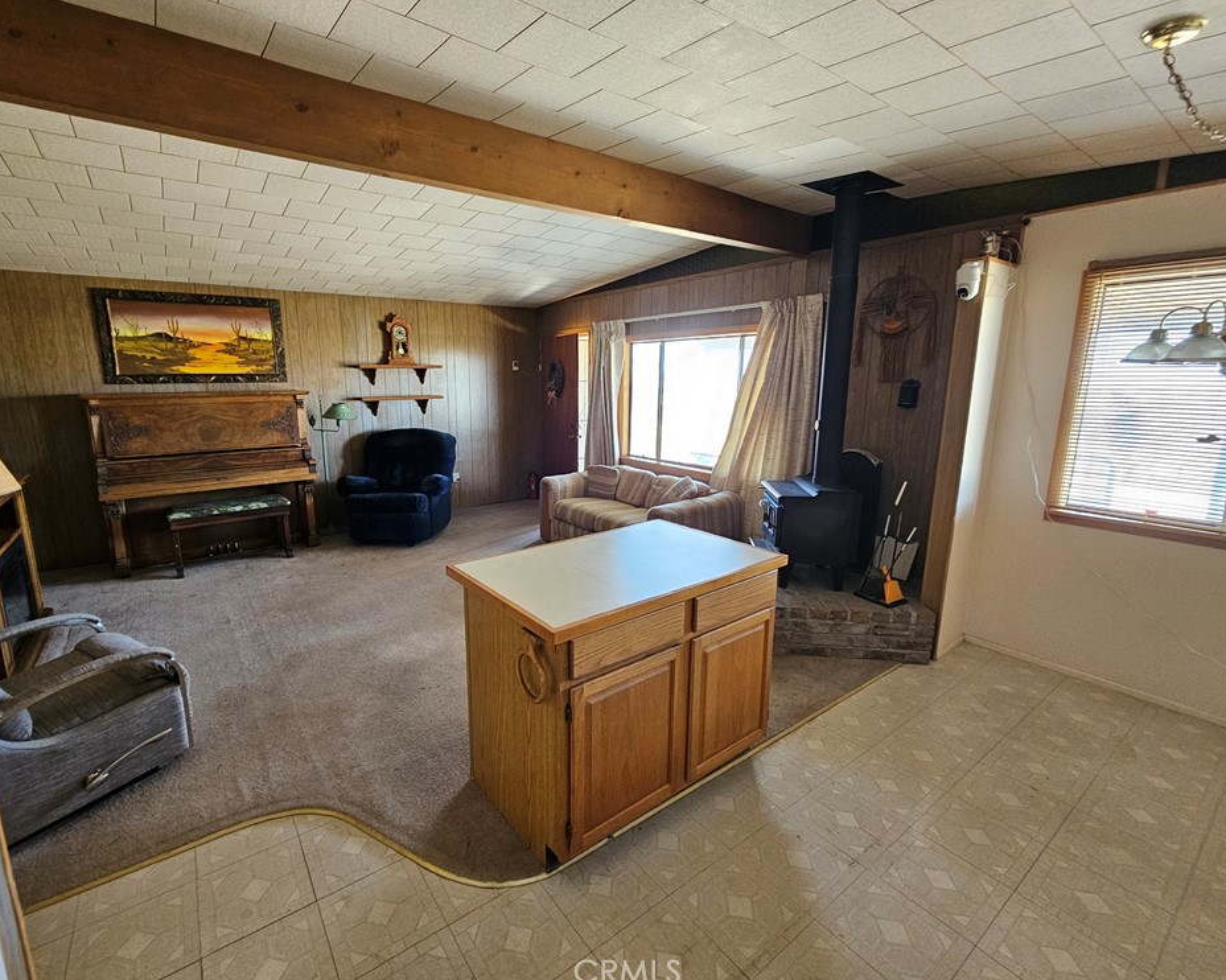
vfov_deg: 88.0
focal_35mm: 14
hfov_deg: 100.5
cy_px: 483
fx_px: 508
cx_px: 564
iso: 320
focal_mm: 2.2
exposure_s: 1/60
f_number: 2.2
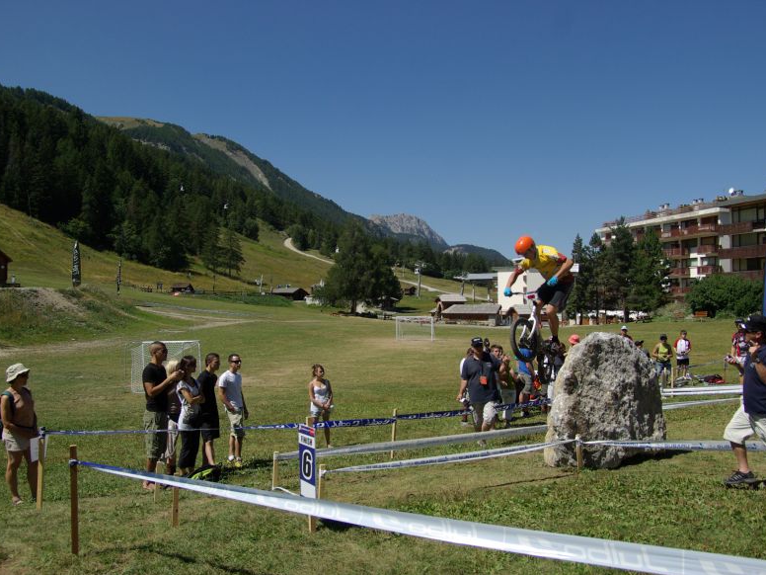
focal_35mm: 30
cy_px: 281
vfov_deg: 46.8
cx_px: 384
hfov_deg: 60.0
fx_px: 664
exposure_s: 1/3000
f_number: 4
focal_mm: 17.5
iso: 200
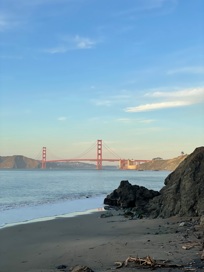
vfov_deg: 36.8
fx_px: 409
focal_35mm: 52
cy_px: 136
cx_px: 102
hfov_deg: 28.0
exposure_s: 1/516
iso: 25
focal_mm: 6
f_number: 2
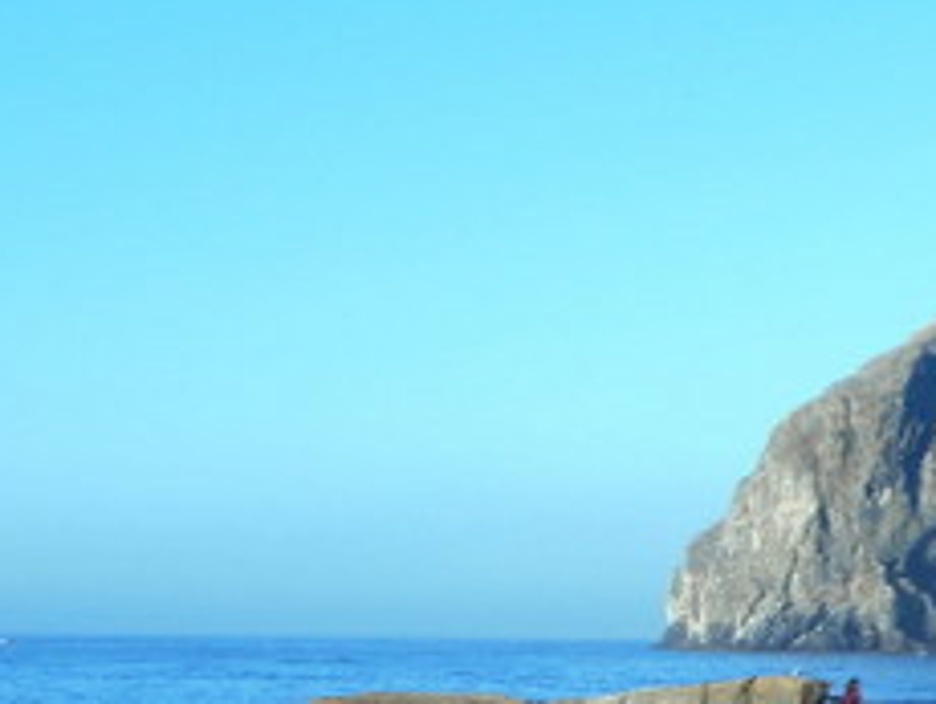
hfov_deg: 11.7
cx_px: 1221
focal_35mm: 164
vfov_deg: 8.9
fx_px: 4439
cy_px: 932
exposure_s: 1/250
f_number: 5.1
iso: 80
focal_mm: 10.5
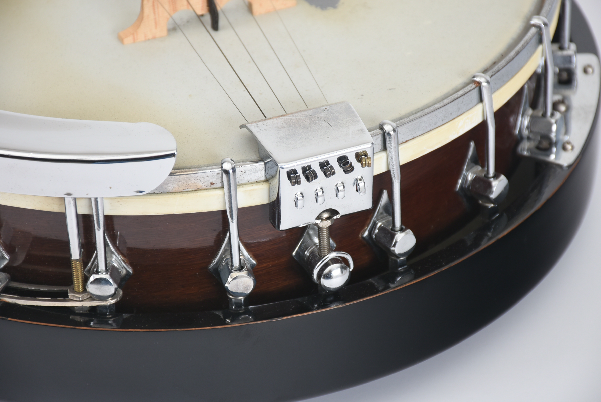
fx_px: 3508
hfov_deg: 9.8
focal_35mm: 210
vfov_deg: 6.6
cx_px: 300
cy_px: 201
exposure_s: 1/160
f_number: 9
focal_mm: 140
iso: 200
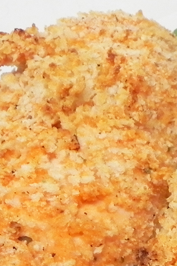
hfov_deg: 10.1
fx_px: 929
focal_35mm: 126
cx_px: 355
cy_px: 406
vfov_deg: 15.0
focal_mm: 5.2
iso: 269
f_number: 5
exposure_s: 1/29.6
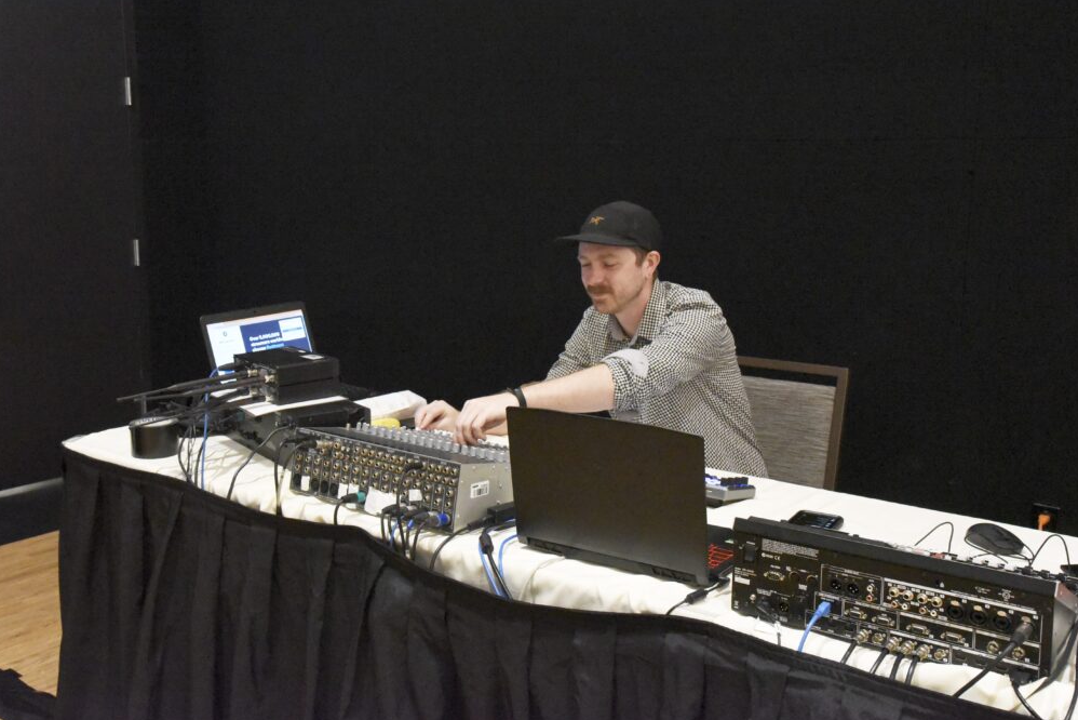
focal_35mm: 39
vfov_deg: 34.2
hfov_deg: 49.5
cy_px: 359
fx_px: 1168
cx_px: 530
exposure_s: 1/60
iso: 10000
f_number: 9
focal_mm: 38
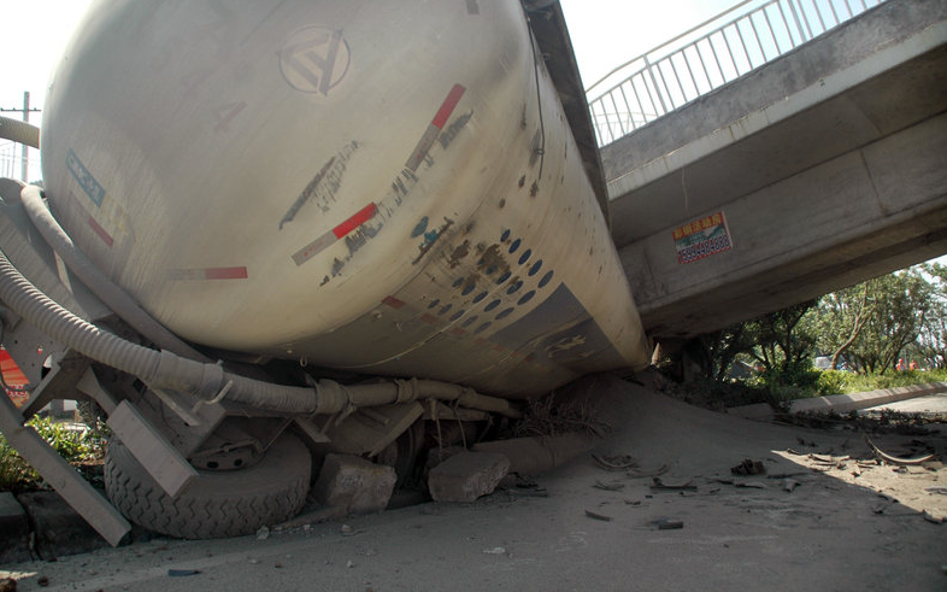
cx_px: 470
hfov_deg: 66.5
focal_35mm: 28
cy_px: 295
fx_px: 723
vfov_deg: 44.5
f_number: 3.5
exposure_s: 1/800
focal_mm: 18
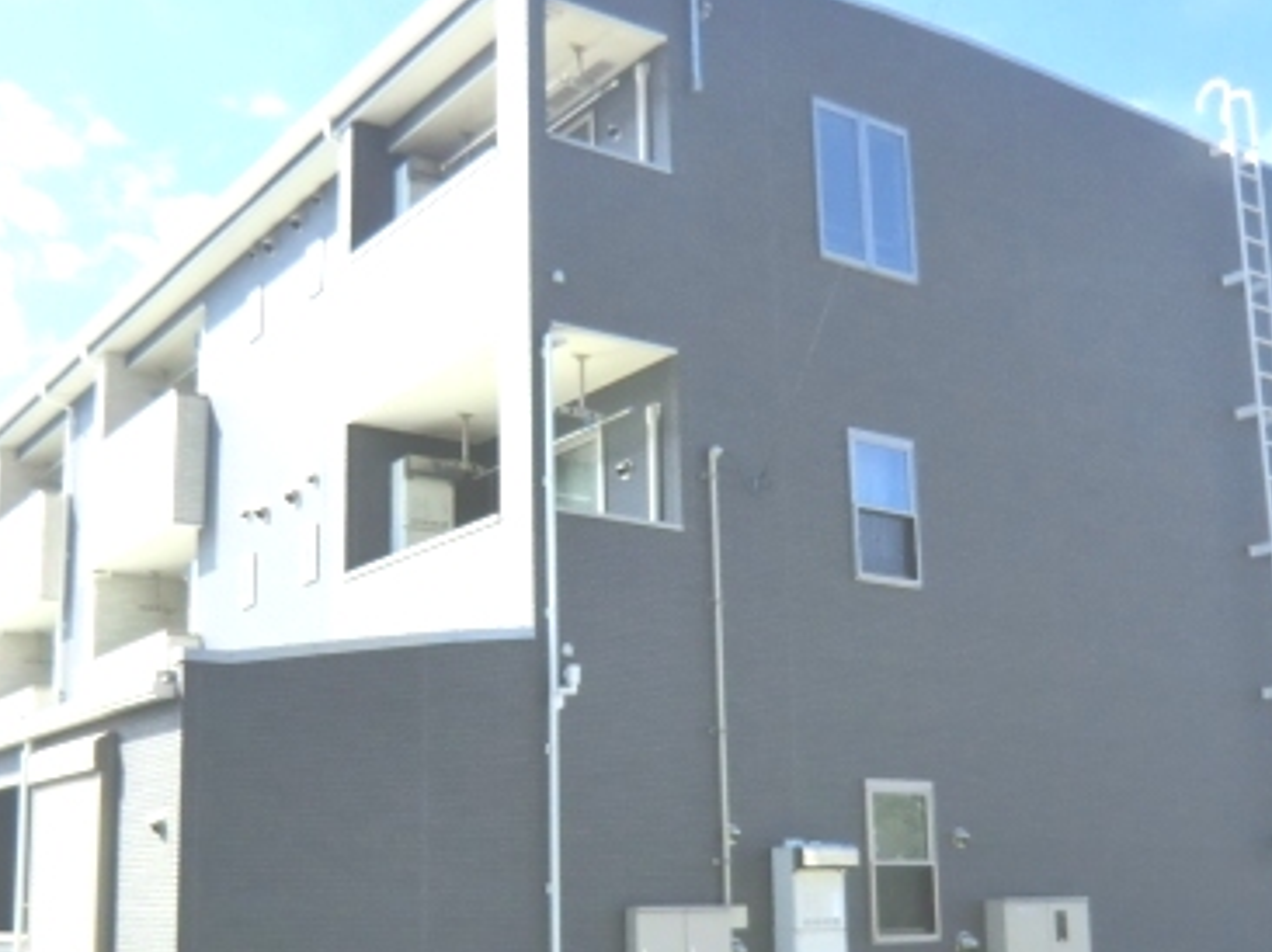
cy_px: 584
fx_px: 1542
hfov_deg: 44.7
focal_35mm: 42
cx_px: 528
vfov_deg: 34.2
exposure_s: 1/800
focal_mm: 4.3
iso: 64
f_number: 3.2
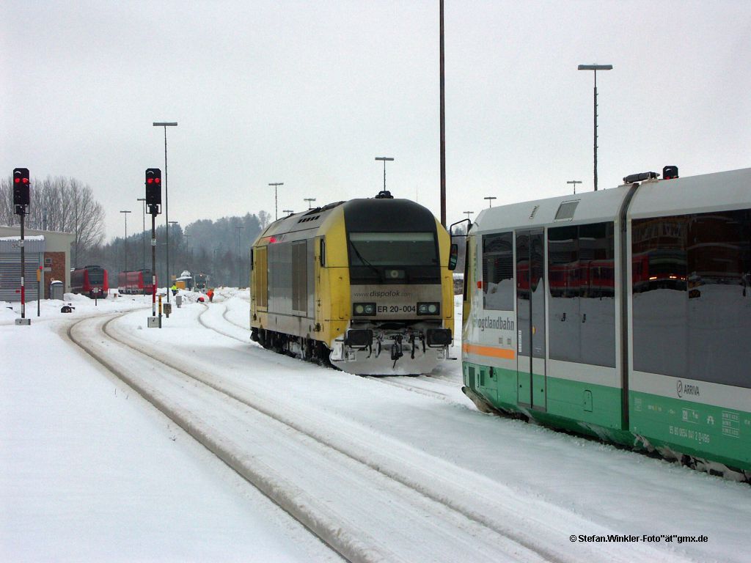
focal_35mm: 98
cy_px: 282
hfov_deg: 20.0
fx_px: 2126
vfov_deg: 15.1
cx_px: 376
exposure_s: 1/400
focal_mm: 25.17
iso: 100
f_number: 5.6
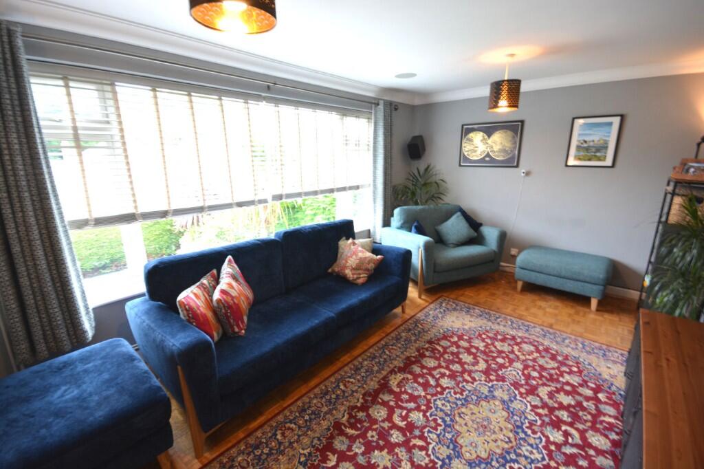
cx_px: 352
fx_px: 293
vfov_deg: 77.3
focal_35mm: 15
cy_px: 234
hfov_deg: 100.4
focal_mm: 10
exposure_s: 1/13
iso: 400
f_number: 8
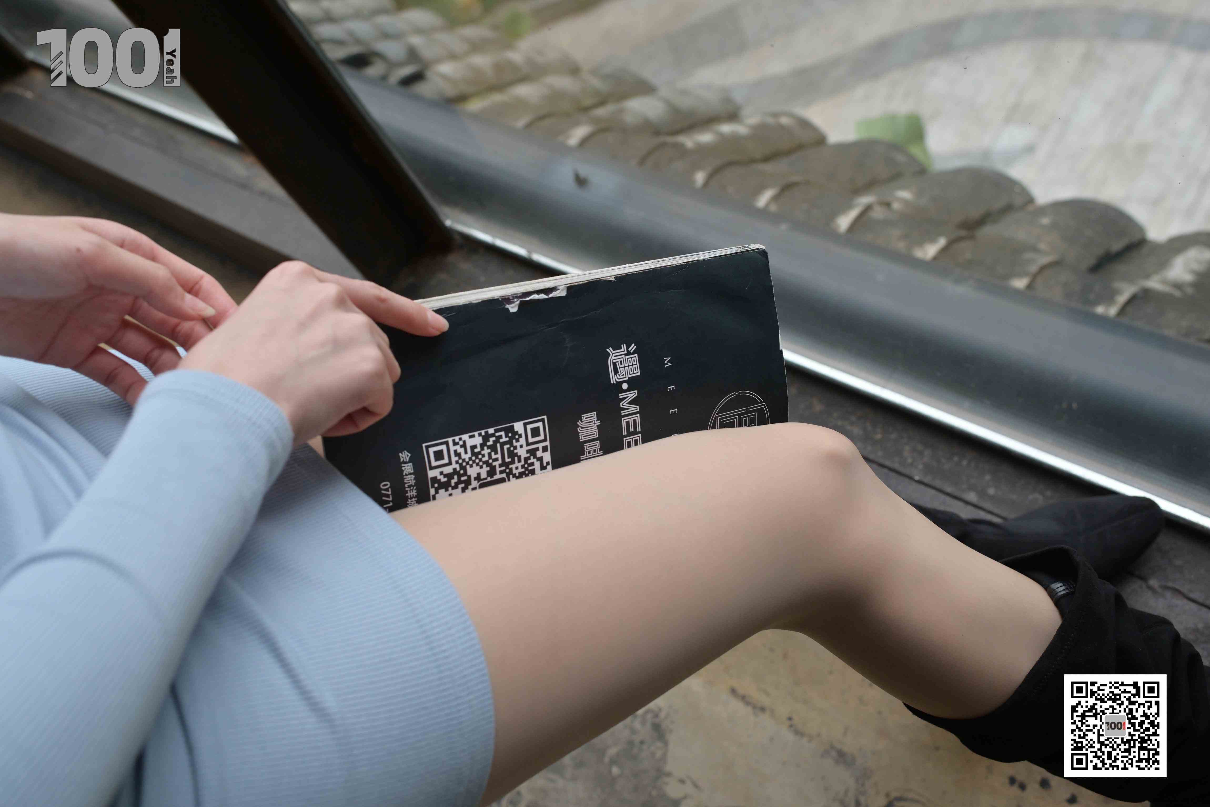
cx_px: 605
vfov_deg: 37.9
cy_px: 404
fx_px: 1176
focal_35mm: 35
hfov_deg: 54.4
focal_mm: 35
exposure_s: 1/200
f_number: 5.6
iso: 800
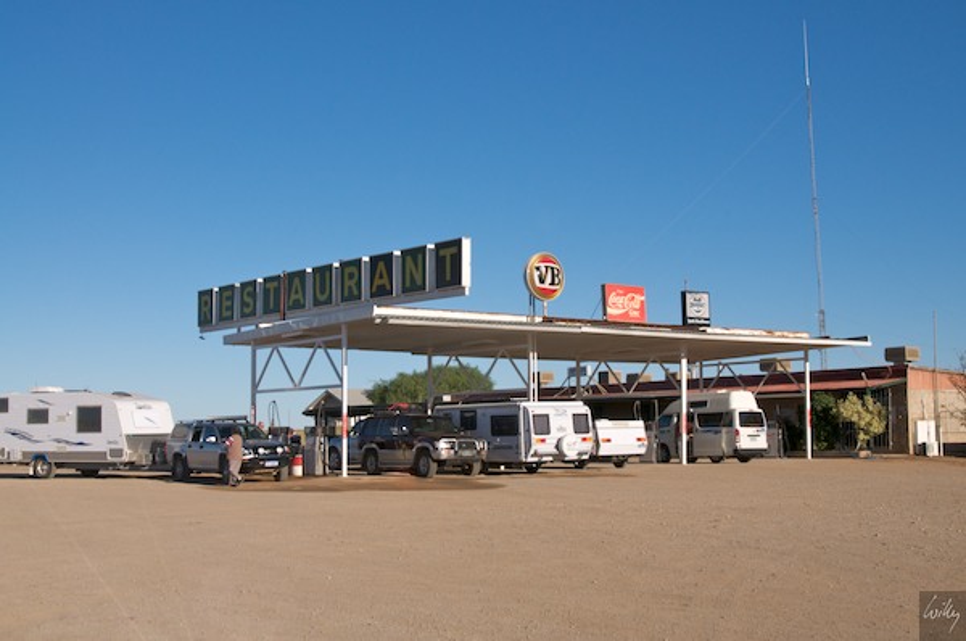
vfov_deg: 29.8
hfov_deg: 43.7
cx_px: 483
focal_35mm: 45
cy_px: 320
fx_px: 1206
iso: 320
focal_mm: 30
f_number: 13
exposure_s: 1/640
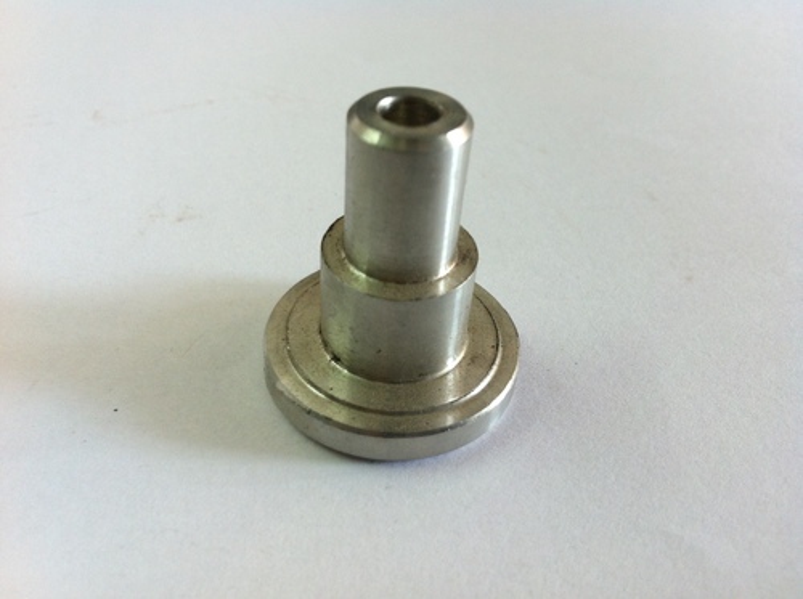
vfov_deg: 40.6
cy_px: 300
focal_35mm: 35
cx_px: 402
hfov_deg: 52.7
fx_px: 810
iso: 100
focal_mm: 3.85
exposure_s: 1/17
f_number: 2.8
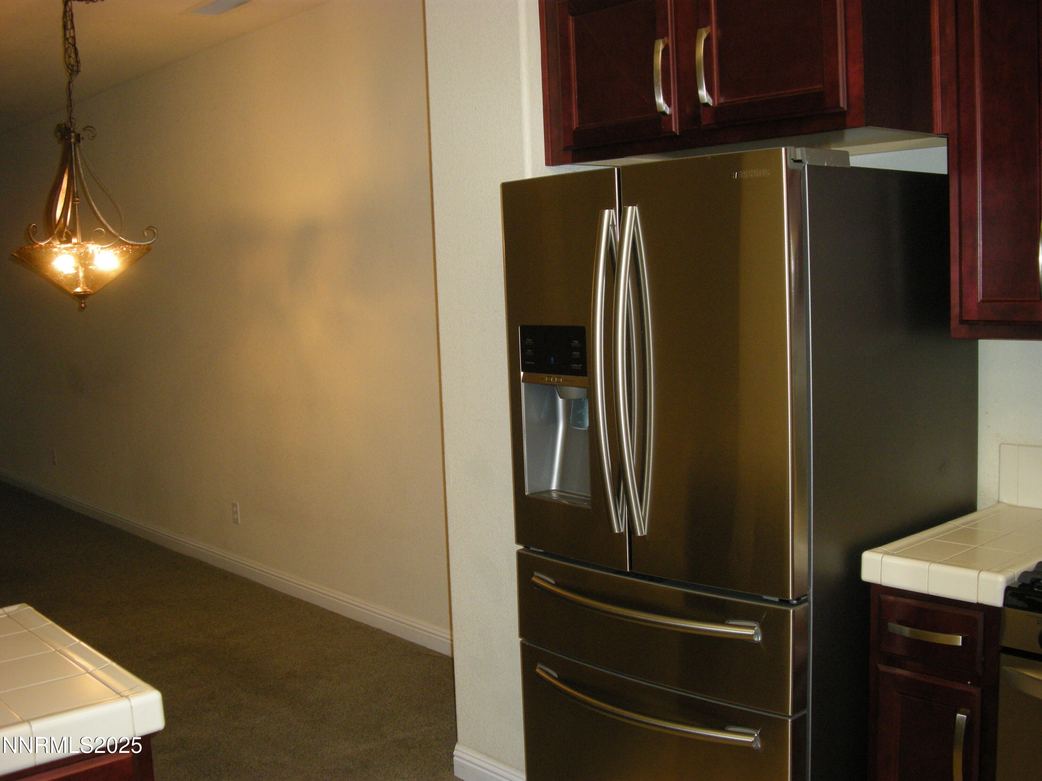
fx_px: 1114
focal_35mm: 37
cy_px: 390
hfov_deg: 50.1
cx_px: 521
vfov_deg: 38.7
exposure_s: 1/44
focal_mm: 7.9
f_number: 2.8
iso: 234
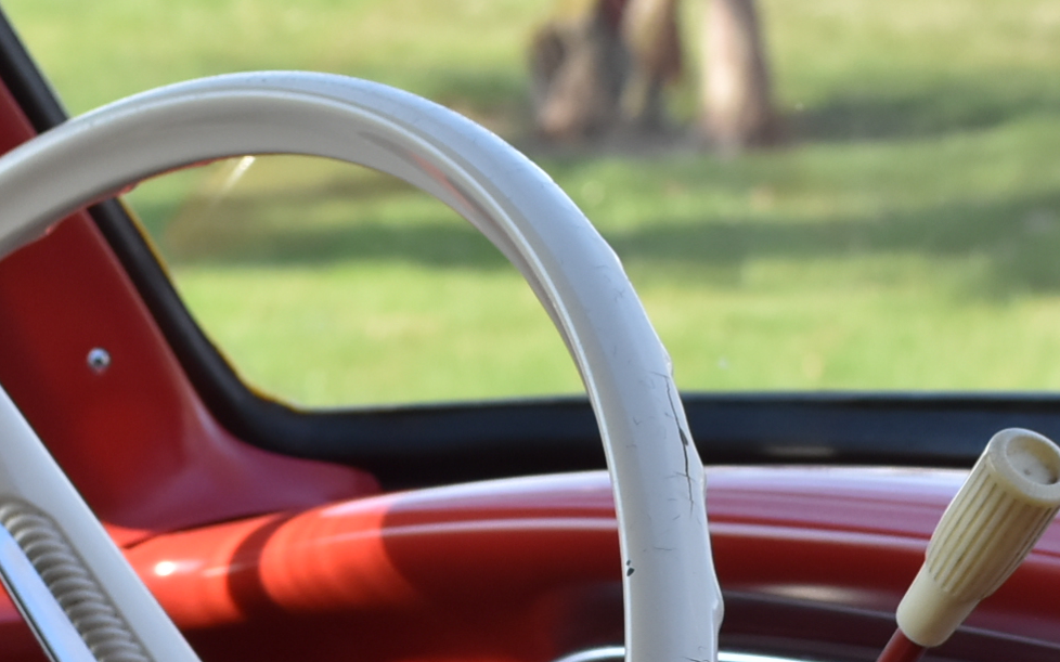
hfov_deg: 10.2
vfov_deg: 6.3
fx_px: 5950
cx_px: 496
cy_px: 1012
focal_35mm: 206
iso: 800
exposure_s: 1/400
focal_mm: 44
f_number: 8
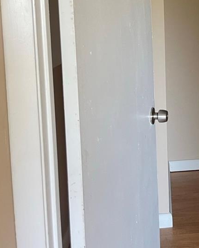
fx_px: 420
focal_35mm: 57
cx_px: 205
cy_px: 29
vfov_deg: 31.6
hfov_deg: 25.2
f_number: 1.6
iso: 125
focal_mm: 5.1
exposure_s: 1/74
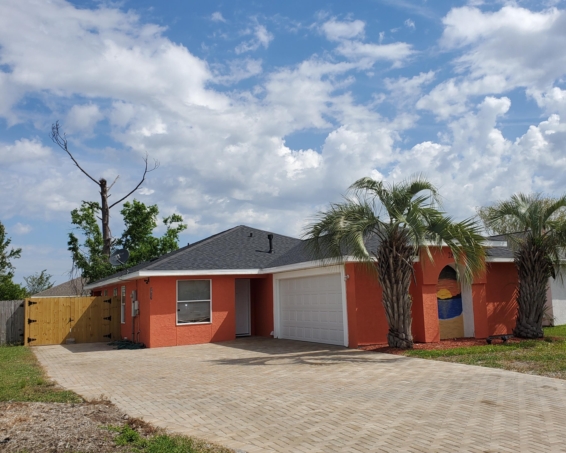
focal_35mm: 28
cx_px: 312
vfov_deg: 51.5
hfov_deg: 62.1
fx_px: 469
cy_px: 221
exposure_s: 1/2463
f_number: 2.4
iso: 50
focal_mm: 4.3
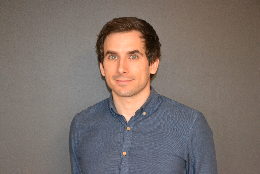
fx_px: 495
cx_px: 131
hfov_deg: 29.4
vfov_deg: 19.9
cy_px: 88
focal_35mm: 69
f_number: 4.8
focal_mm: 45
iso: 3200
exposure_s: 1/60
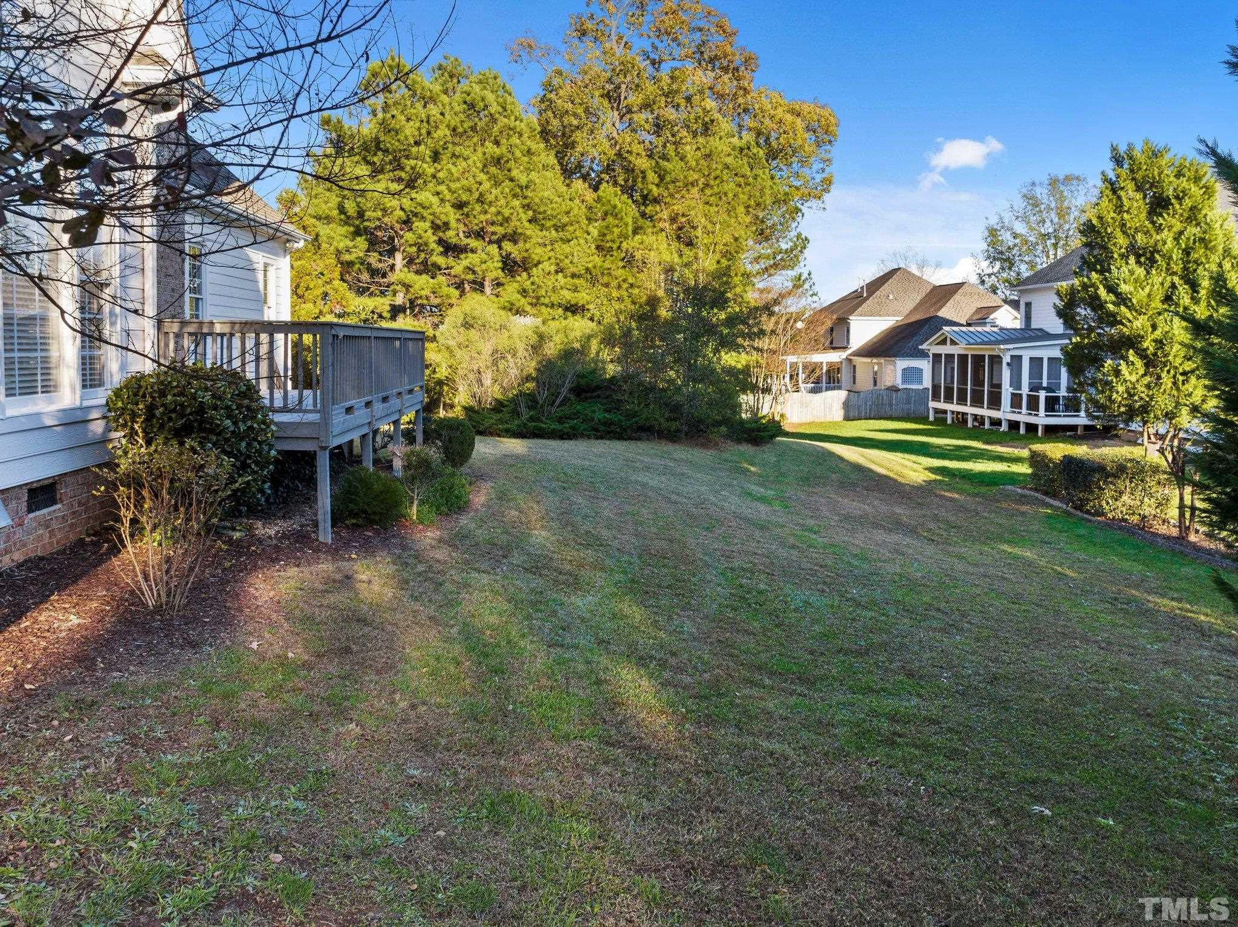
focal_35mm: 24
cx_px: 619
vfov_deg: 56.8
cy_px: 464
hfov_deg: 71.6
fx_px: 858
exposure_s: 1/50
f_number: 2.8
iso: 370
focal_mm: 12.29
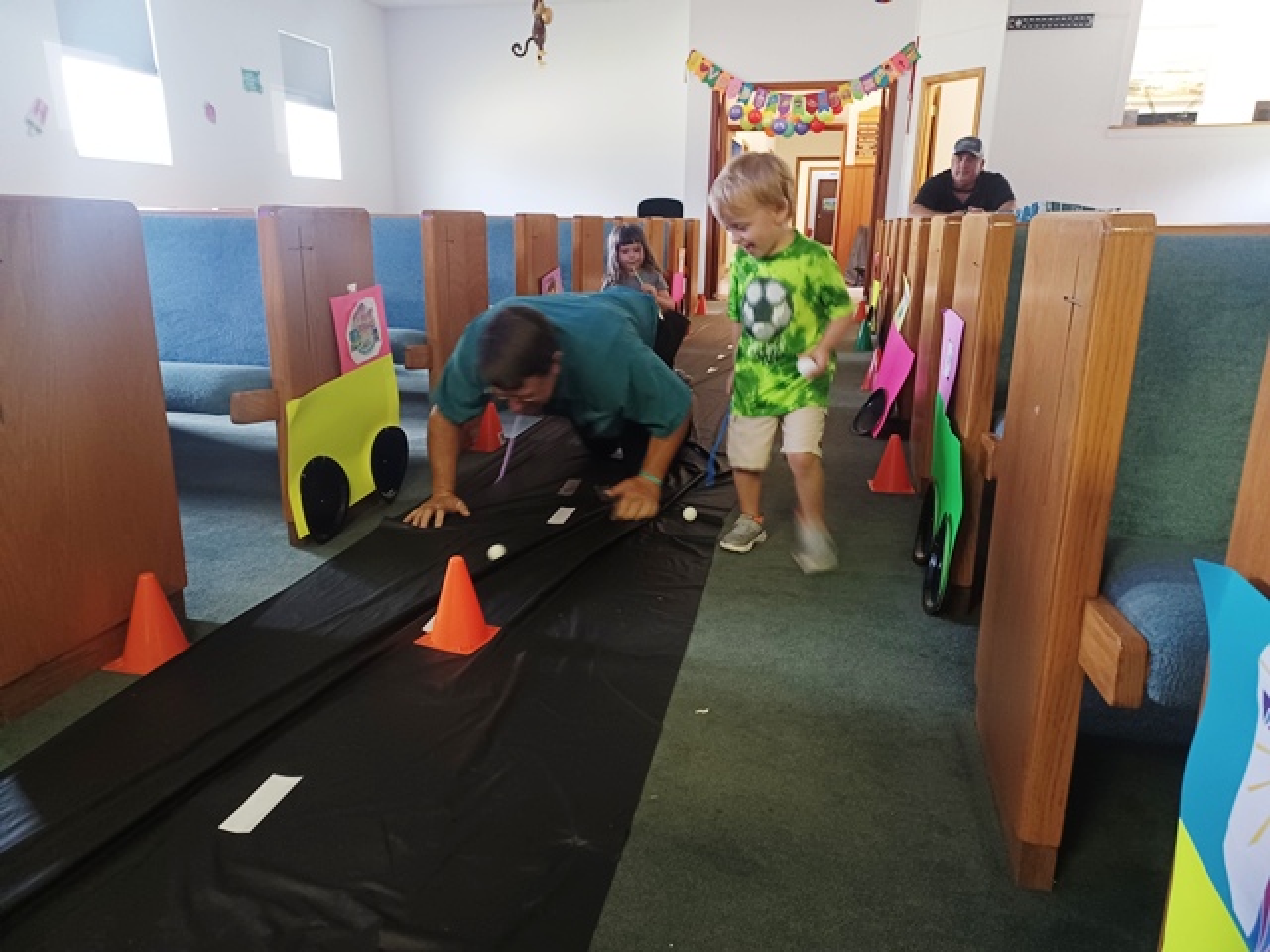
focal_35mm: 25
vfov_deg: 54.9
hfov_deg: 69.4
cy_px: 476
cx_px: 635
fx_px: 917
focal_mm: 4.6
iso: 640
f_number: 1.8
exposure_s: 1/20
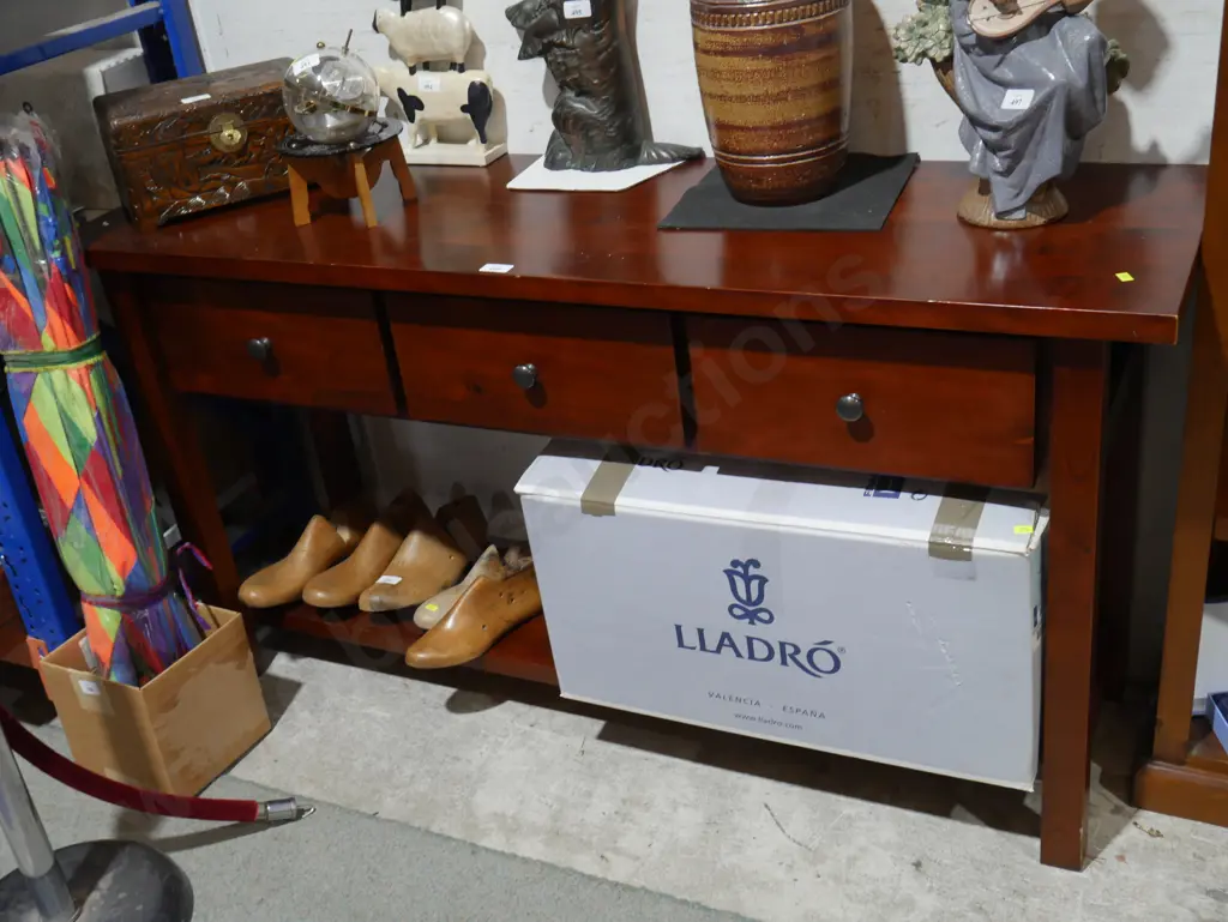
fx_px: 1420
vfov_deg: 36.0
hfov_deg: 46.8
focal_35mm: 40
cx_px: 614
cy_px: 461
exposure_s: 1/60
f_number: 5.6
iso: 800
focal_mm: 20
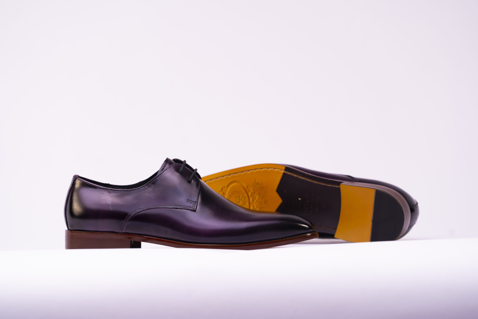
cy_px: 160
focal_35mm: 198
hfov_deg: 10.4
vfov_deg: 6.9
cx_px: 239
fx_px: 2629
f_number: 5
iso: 100
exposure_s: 1/100
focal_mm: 198
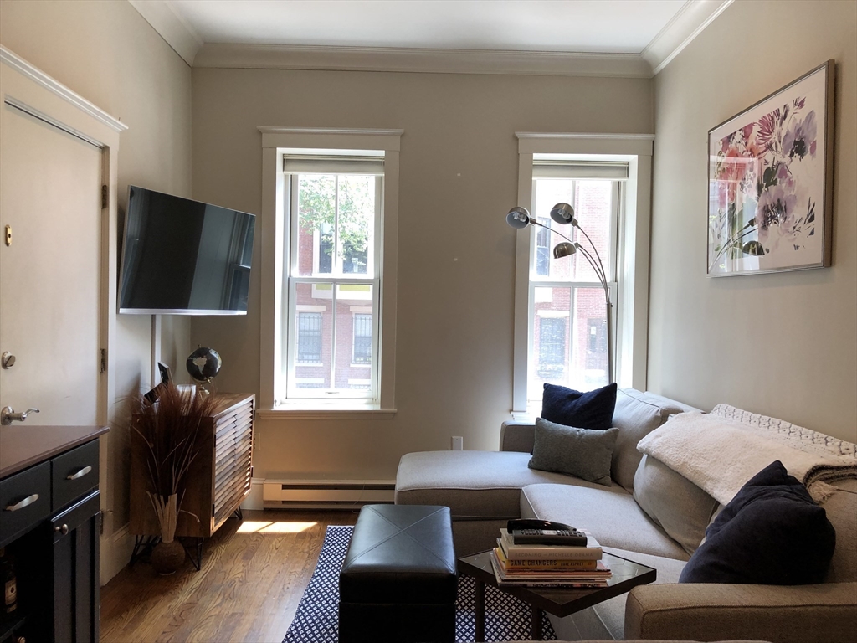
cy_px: 322
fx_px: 693
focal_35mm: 28
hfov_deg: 63.4
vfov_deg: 49.7
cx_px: 428
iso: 20
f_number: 1.8
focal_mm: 4
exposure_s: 1/40
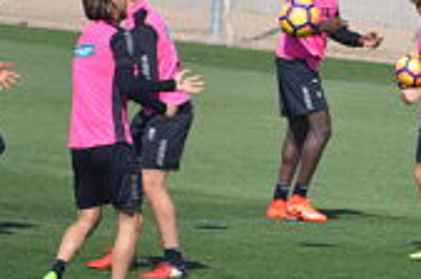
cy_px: 187
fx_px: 12431
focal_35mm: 1065
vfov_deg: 1.3
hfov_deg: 1.9
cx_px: 366
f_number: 5.6
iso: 400
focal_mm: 300
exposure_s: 1/2000
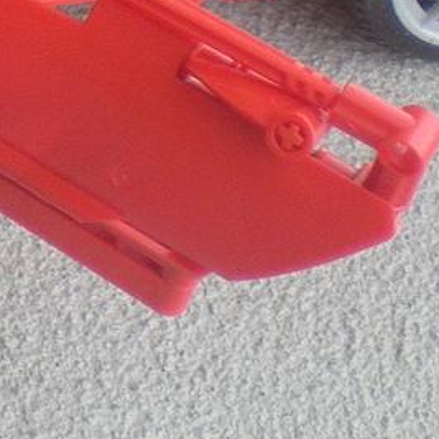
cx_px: -314
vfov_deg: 8.5
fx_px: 2769
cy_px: -469
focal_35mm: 193
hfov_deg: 8.7
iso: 74
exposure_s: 1/58.3
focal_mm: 6.3
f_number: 3.1
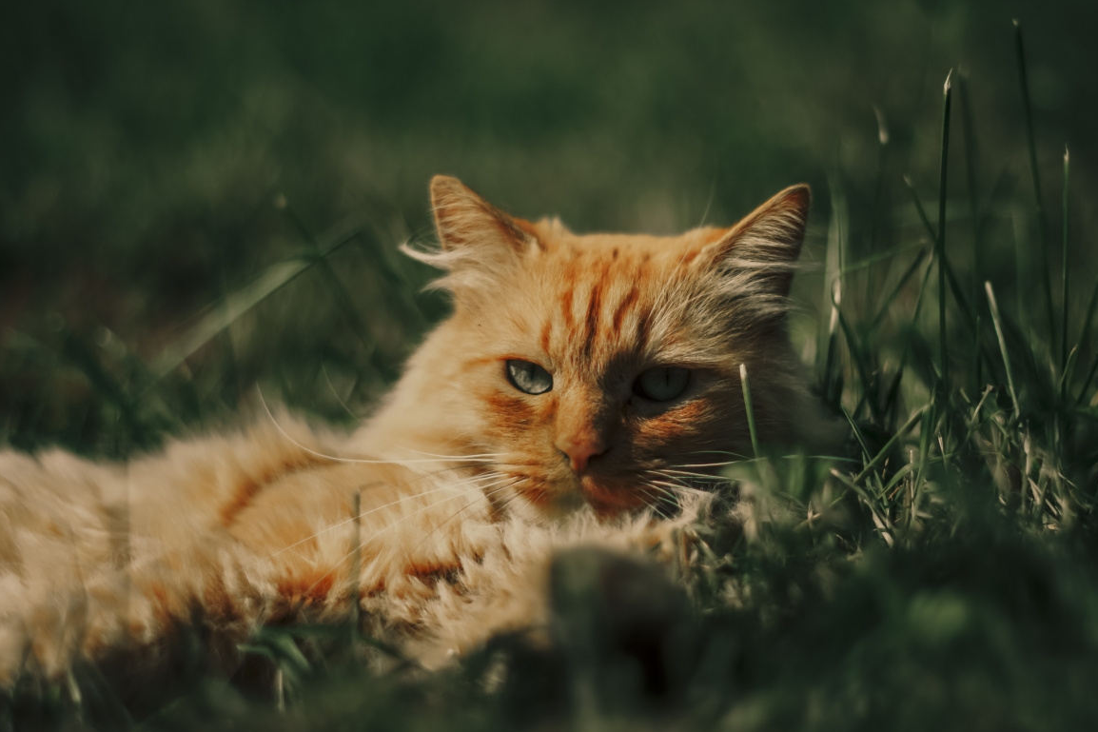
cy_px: 364
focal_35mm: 78
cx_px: 561
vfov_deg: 17.5
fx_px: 2378
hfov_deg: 26.0
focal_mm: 50
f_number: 1.4
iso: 100
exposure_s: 1/4000
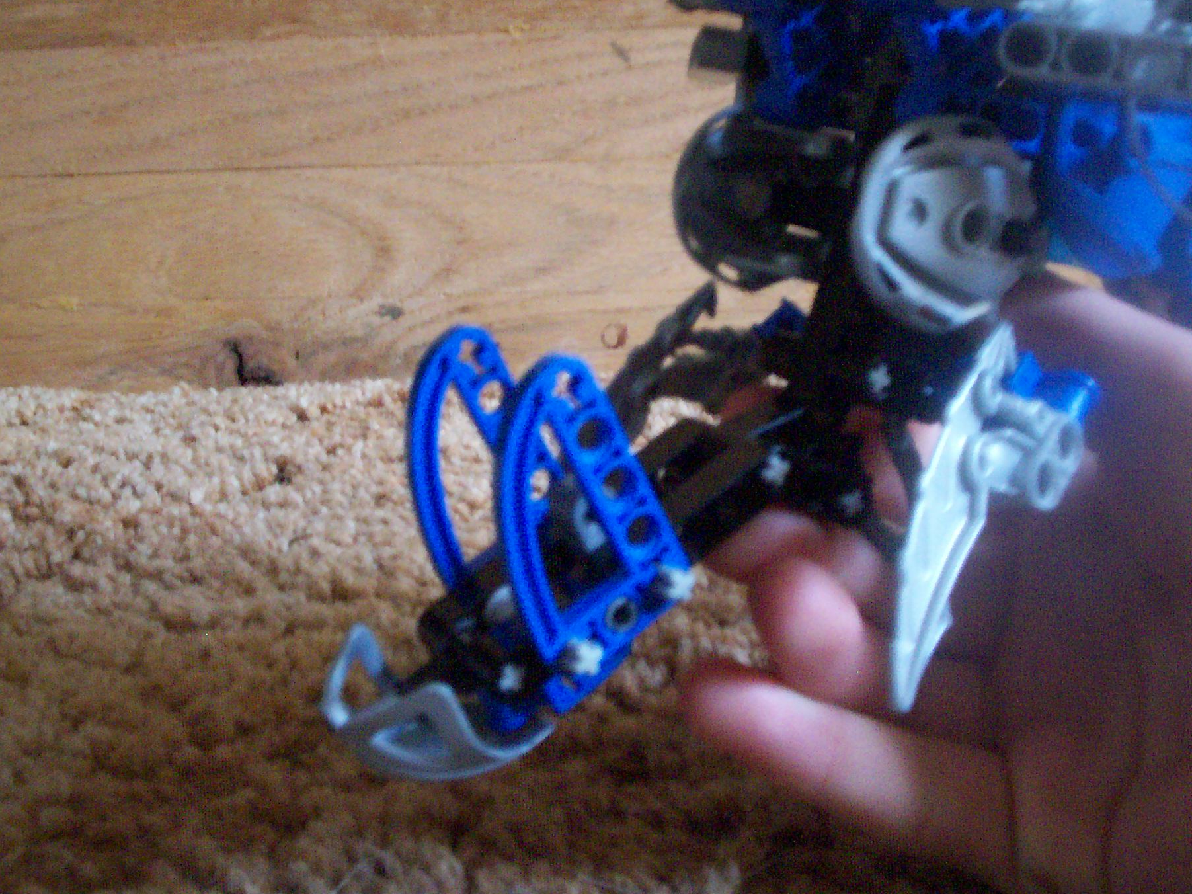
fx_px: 1584
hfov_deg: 41.2
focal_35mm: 46
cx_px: 592
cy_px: 354
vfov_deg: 31.4
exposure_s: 1/8
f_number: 4.5
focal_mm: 5.9
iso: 400
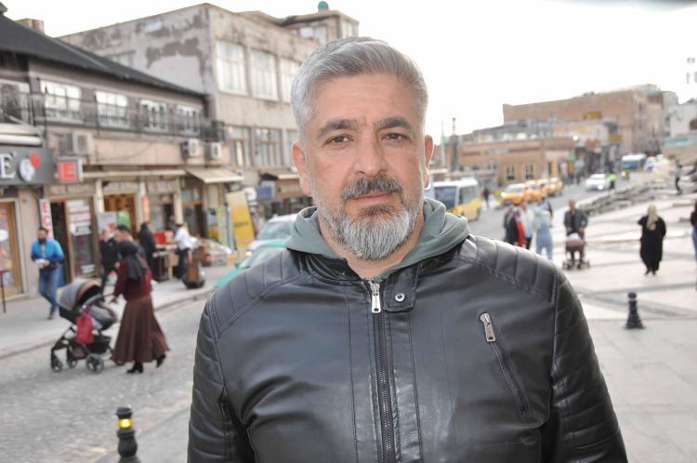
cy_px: 232
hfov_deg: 48.0
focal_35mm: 40
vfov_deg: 32.9
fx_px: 783
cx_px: 348
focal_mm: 27
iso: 200
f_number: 7.1
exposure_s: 1/200
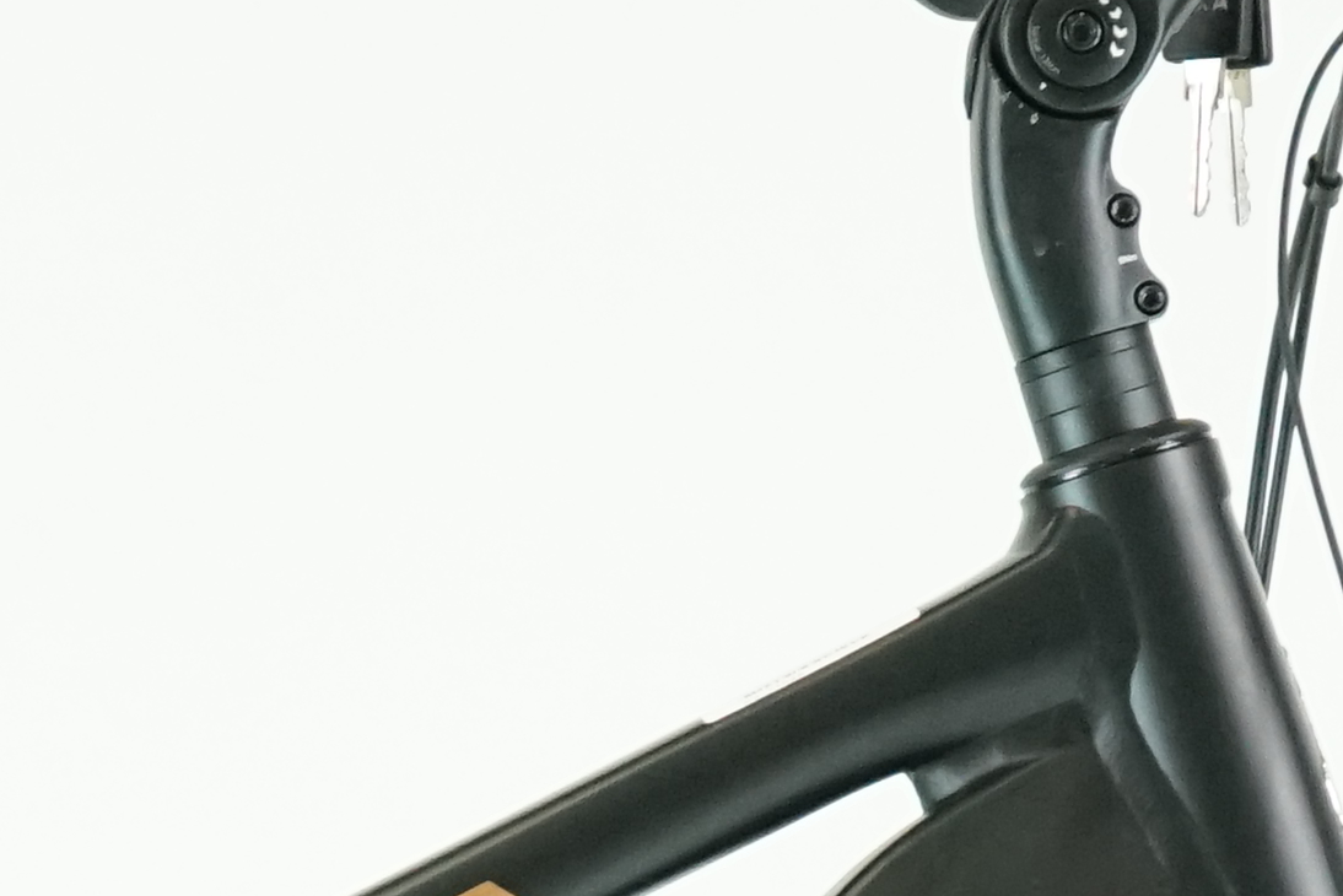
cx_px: -172
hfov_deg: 6.4
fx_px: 11866
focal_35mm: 318
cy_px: 1833
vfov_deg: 4.3
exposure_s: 1/200
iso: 3200
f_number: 6.3
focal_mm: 58
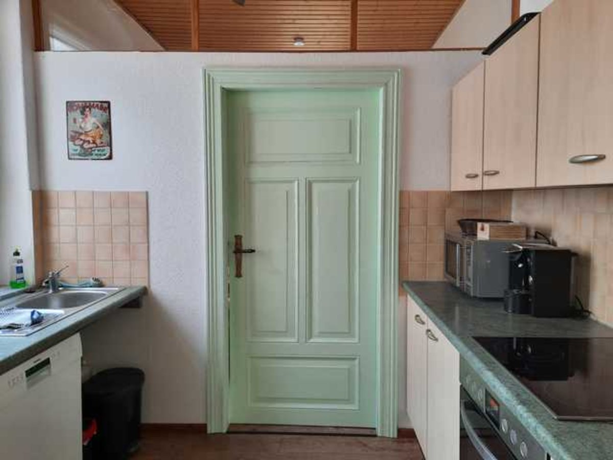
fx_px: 443
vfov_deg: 54.9
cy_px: 230
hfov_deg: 69.4
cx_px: 306
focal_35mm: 25
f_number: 2
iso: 200
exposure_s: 1/50
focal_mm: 4.6
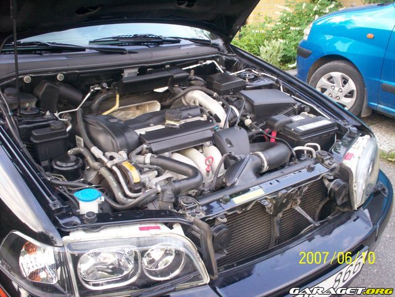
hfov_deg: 51.4
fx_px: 411
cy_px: 148
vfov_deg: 39.7
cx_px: 198
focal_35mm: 36
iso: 140
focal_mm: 6
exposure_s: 1/14.3
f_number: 4.5
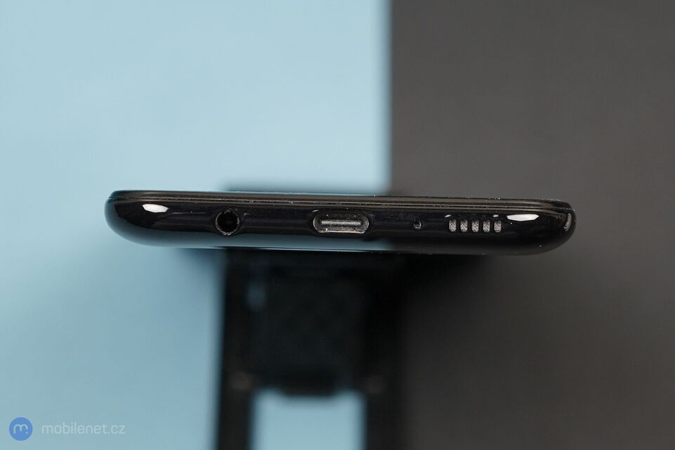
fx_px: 1031
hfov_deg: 36.3
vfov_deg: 24.6
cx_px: 338
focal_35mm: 55
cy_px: 225
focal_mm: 55
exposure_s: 1/125
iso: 500
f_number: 3.5
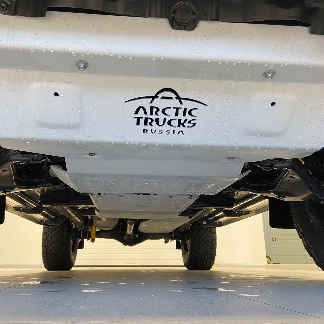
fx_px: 328
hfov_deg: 52.5
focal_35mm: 31
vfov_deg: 52.5
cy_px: 163
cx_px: 153
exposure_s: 1/50
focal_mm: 4.25
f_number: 1.8
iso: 80
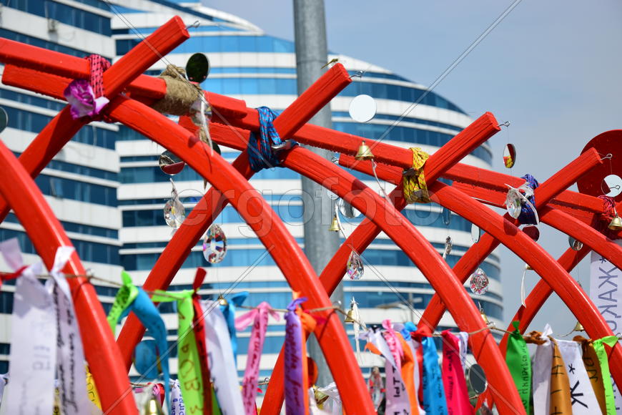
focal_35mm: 99
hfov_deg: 20.6
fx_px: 1710
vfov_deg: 13.8
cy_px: 208
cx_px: 311
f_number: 6.3
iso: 100
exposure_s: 1/640
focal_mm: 66
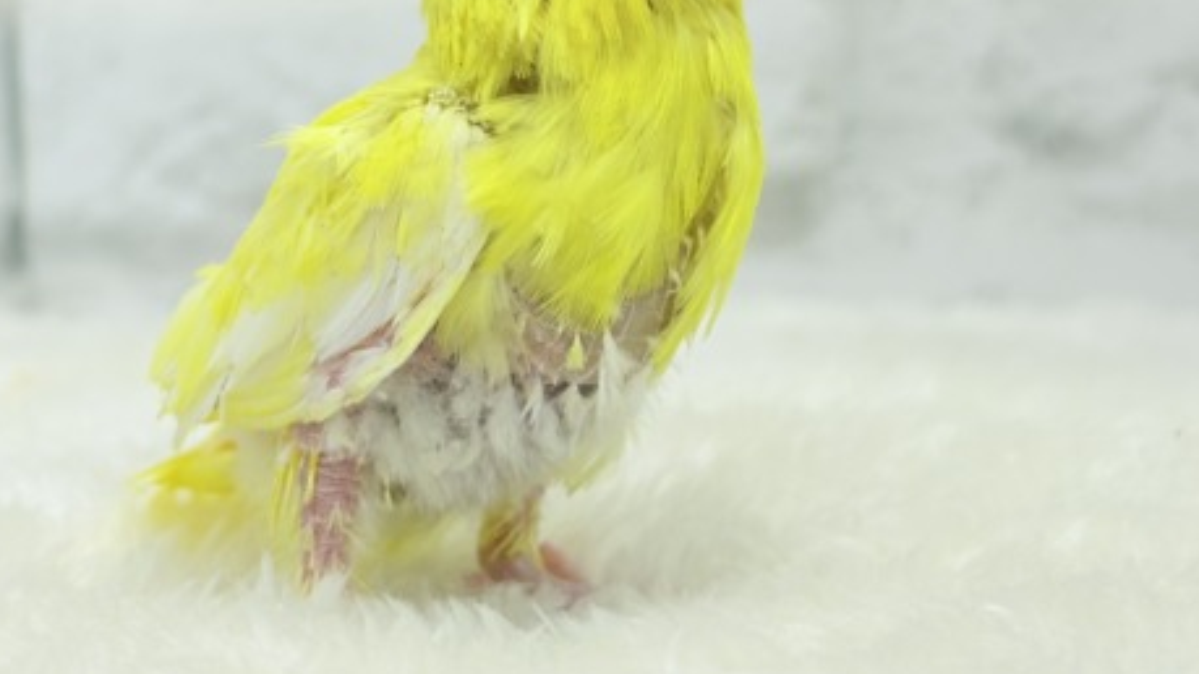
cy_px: 81
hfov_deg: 26.8
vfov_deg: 15.1
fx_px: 2511
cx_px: 512
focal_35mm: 79
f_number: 1.6
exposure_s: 1/50
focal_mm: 5.96
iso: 25
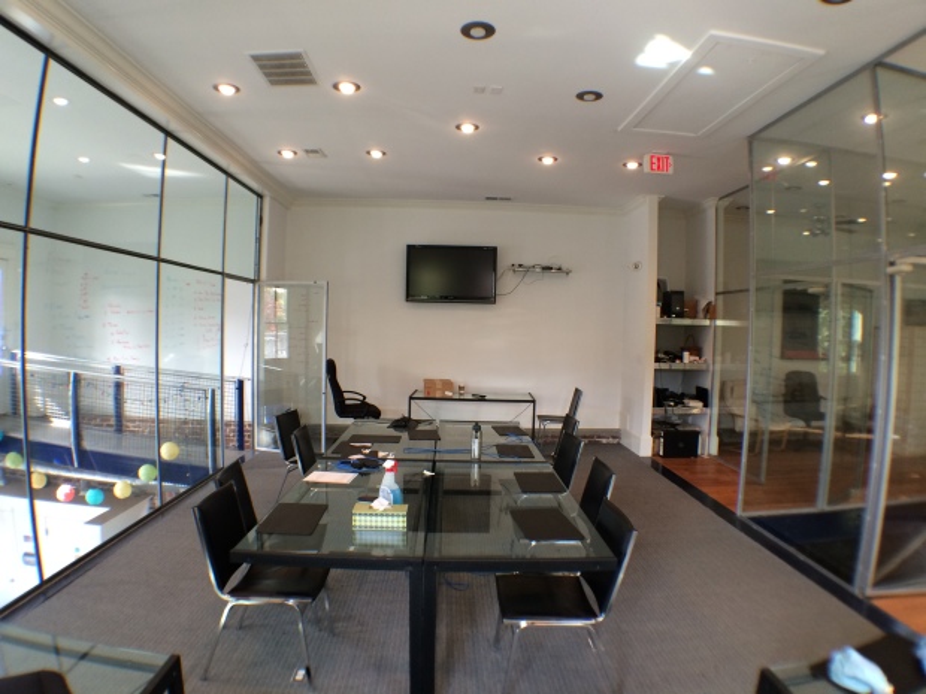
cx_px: 463
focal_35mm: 29
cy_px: 347
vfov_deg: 48.2
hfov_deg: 61.7
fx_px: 776
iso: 50
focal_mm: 4.15
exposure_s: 1/30
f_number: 2.2
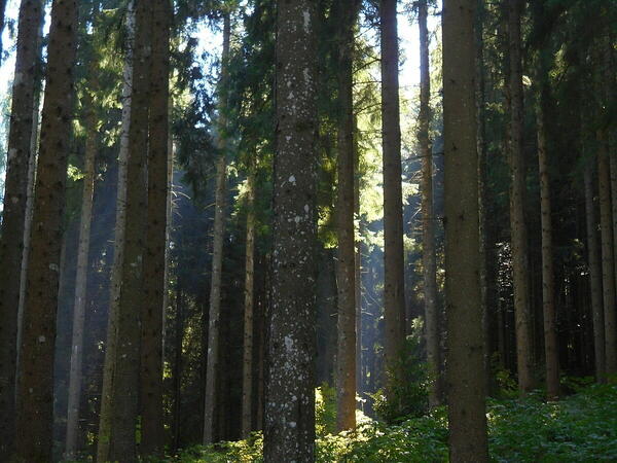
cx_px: 308
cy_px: 232
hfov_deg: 20.9
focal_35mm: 94
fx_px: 1675
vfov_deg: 15.7
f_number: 4.7
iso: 400
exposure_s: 1/100
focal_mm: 16.9
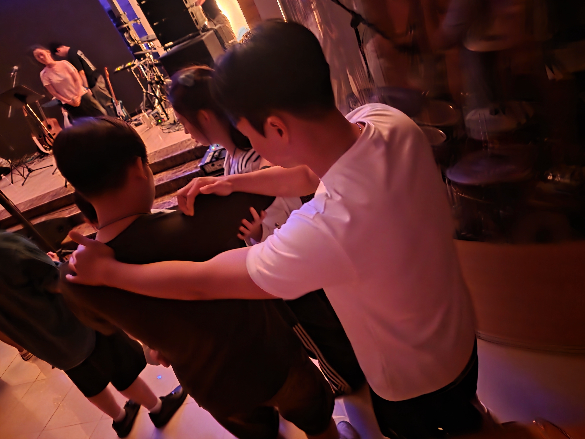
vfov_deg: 58.9
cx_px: 292
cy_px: 220
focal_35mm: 23
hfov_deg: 73.9
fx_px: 389
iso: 3200
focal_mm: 6.3
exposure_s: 1/15
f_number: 1.7
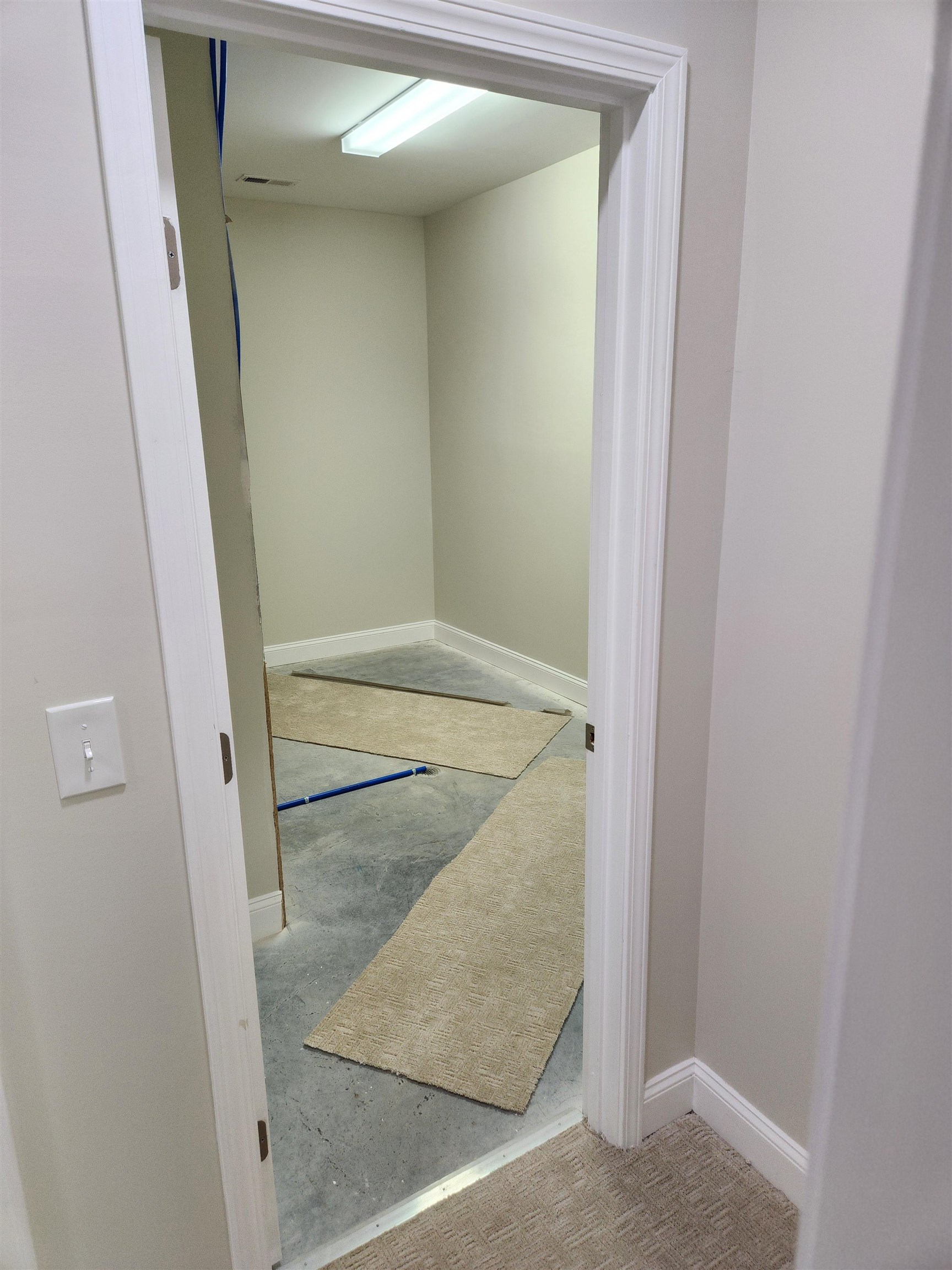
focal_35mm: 23
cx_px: 476
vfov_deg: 73.9
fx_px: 843
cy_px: 635
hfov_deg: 58.9
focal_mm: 5.4
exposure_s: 1/120
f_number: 1.8
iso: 160
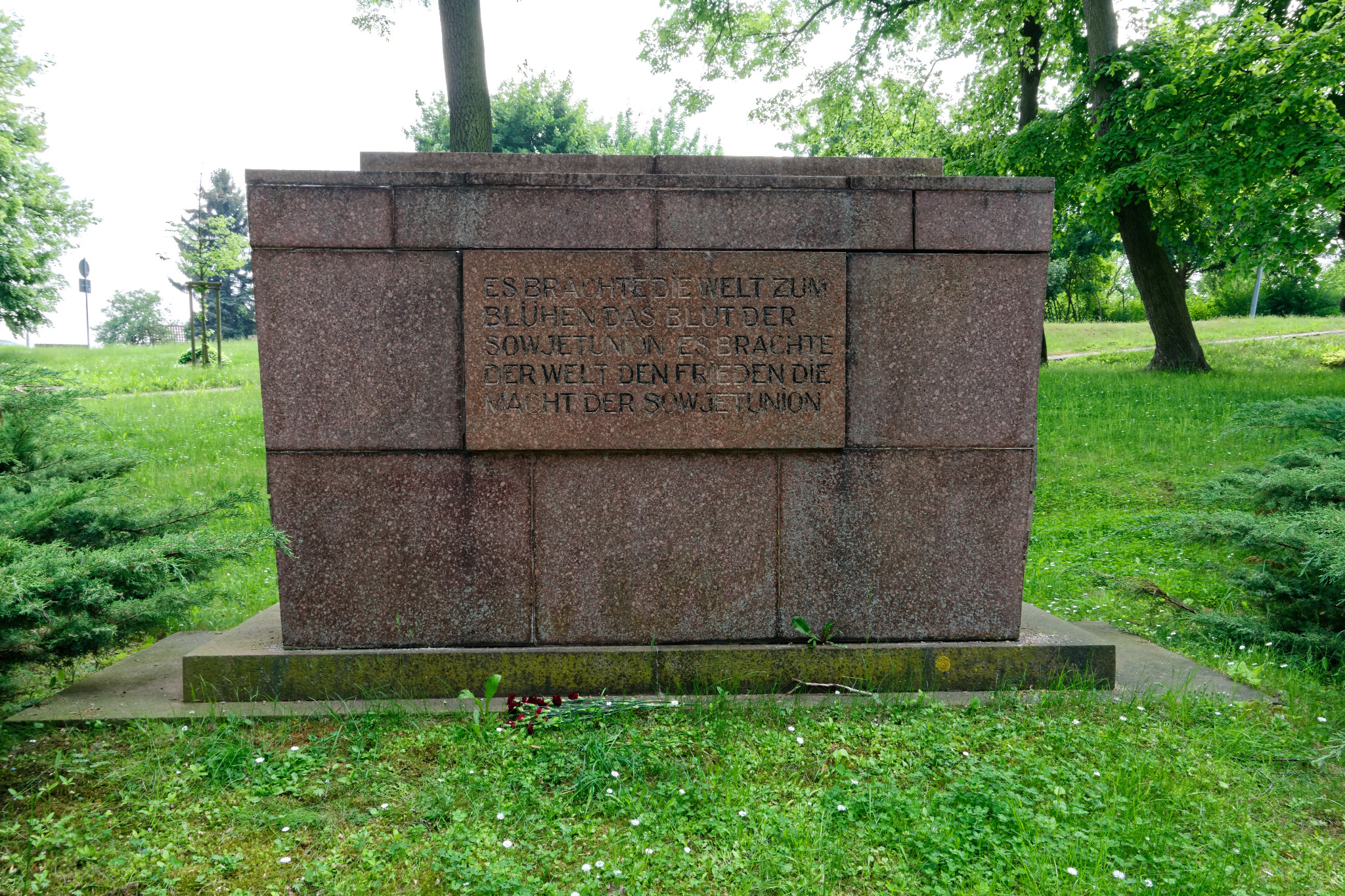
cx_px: 672
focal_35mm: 27
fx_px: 1009
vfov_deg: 47.9
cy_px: 448
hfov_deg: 67.4
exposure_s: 1/13
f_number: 11
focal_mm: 18
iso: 200
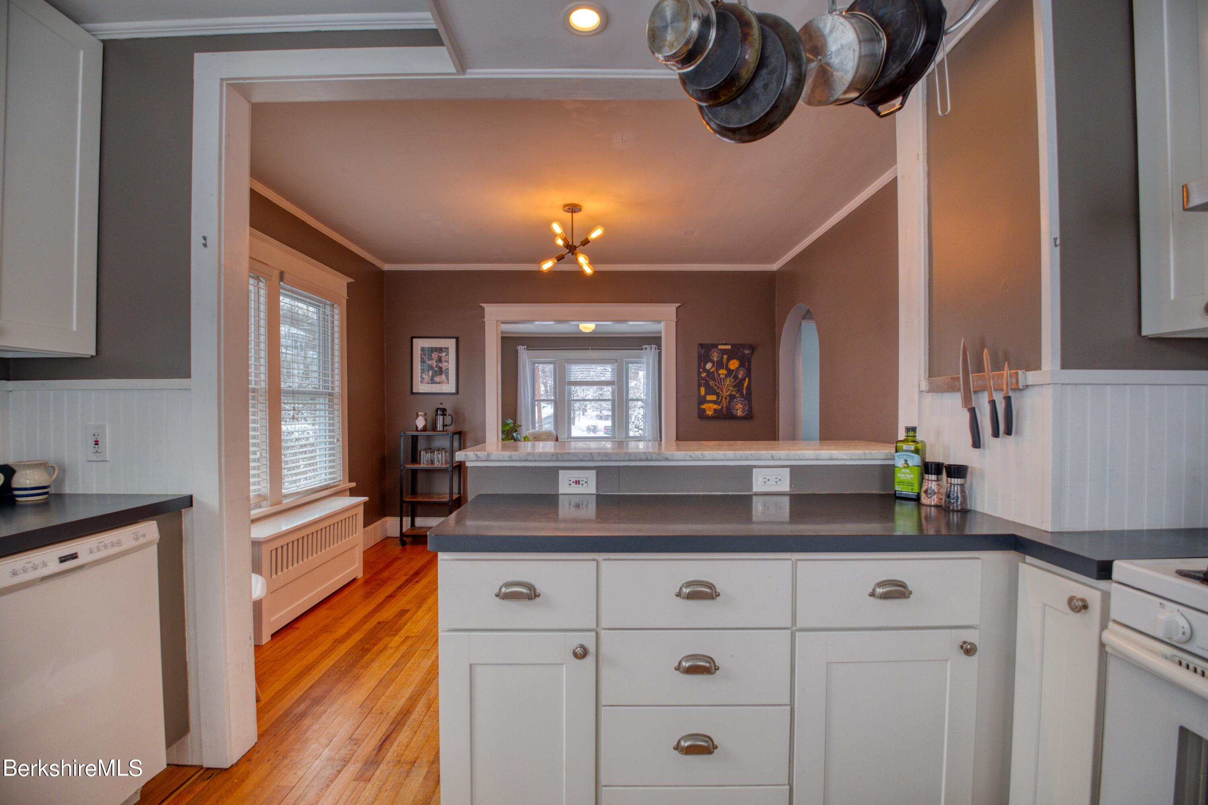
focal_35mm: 15
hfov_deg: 100.4
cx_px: 604
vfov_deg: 77.3
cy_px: 402
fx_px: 503
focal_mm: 10
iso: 800
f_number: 4
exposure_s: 1/58
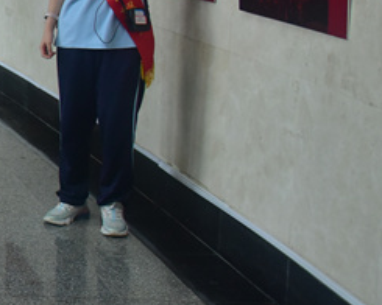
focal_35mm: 92
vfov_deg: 16.5
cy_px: 26
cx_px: -365
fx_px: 1040
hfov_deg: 16.4
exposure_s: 1/60
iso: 2000
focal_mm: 24
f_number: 5
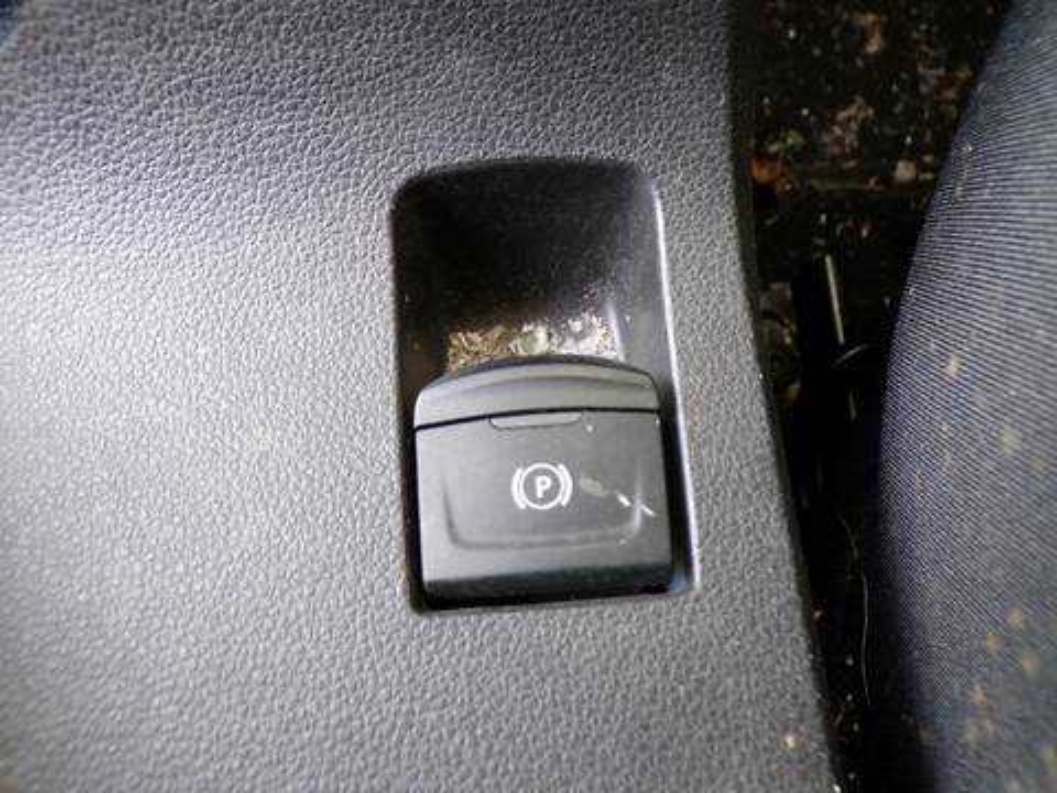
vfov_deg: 56.8
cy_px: 396
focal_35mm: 24
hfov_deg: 71.6
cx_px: 528
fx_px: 733
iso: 227
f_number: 3
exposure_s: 1/17
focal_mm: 4.3
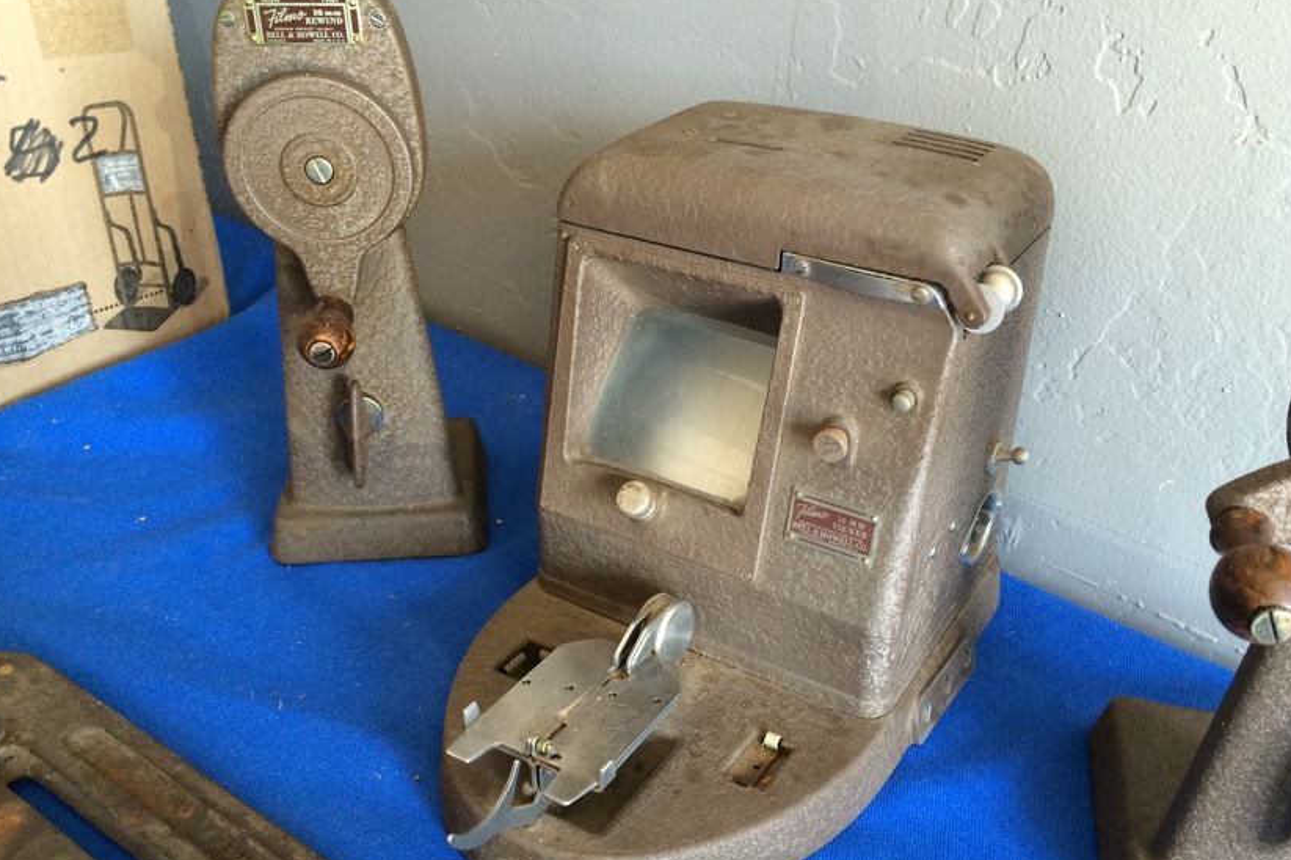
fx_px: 1183
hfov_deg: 57.2
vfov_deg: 39.8
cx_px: 686
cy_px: 495
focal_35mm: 33
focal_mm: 4.15
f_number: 2.2
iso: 125
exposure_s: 1/30
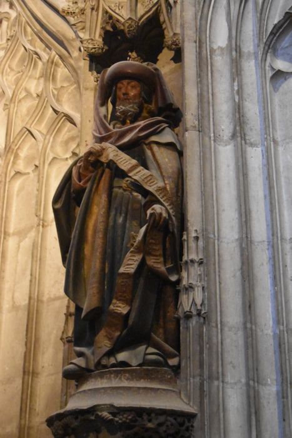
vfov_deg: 31.9
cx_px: 146
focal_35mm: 63
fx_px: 766
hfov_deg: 21.6
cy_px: 219
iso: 12800
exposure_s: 1/25
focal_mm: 42
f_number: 5
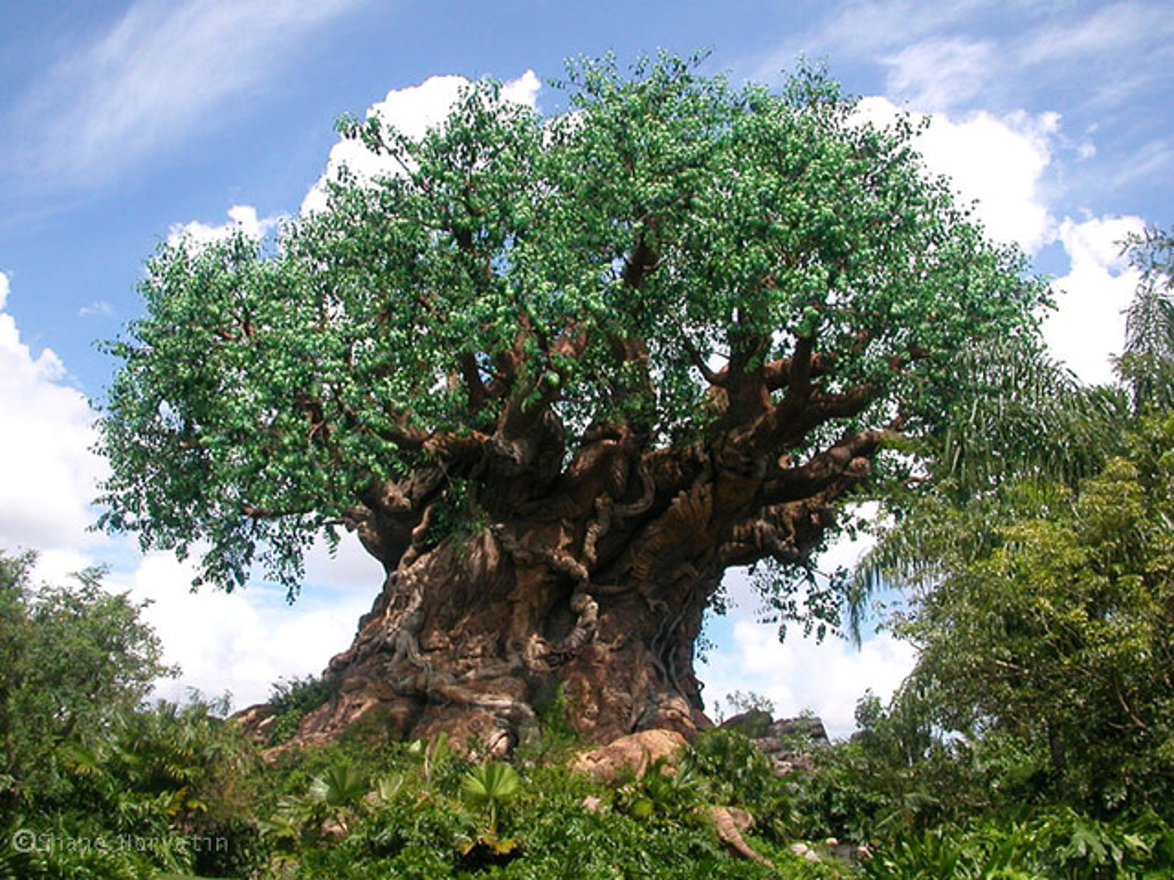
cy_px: 440
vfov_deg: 38.7
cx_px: 587
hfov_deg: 50.1
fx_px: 1255
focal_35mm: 37
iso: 100
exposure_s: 1/510
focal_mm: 5.6
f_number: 4.5
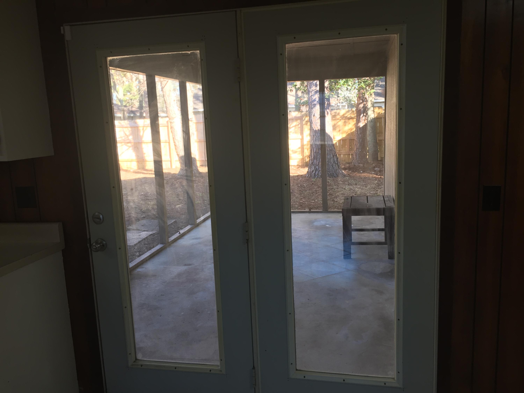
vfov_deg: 48.2
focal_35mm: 29
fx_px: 439
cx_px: 262
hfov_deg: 61.7
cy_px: 196
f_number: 2.2
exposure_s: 1/40
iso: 40
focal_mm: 4.15
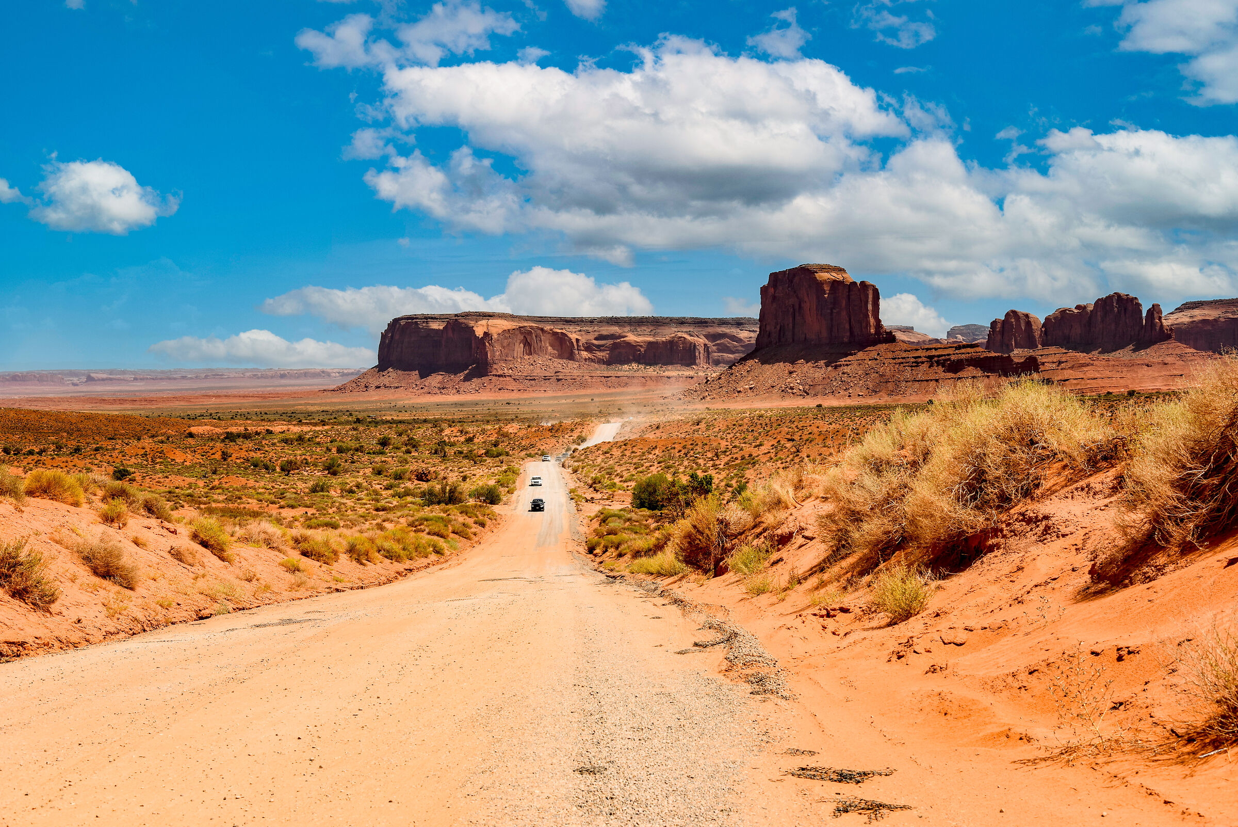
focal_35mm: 44
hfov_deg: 44.5
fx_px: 1514
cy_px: 414
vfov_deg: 30.5
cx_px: 619
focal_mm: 44
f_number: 7.1
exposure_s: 1/800
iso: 160
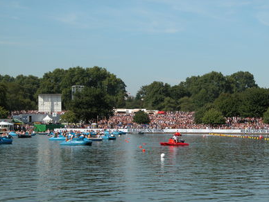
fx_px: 746
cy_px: 103
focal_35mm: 96
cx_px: 137
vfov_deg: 15.4
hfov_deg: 20.4
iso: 100
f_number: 5.7
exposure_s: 1/441
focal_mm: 23.7
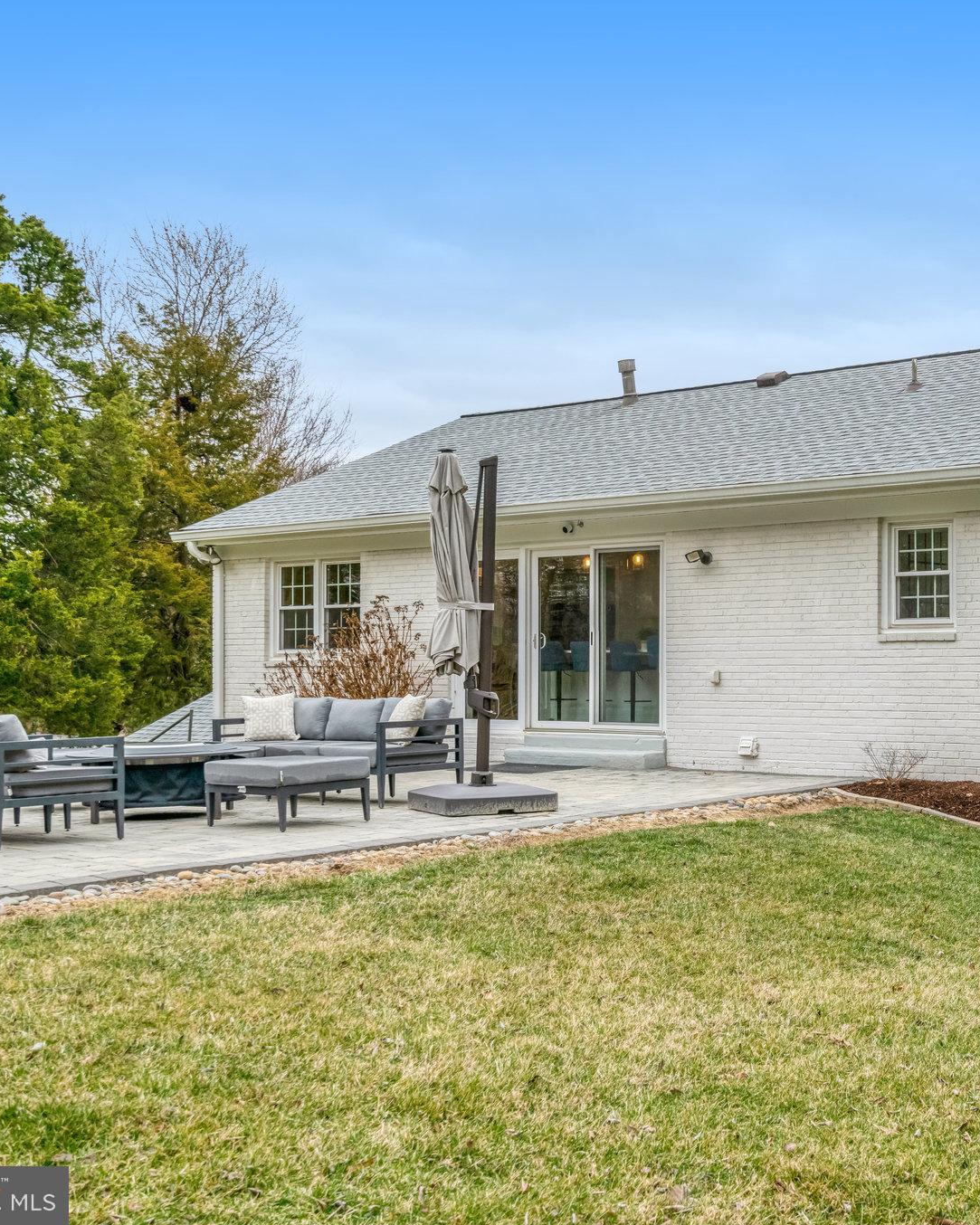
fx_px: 1595
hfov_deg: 33.1
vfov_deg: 42.0
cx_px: 794
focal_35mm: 44
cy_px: 614
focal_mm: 31
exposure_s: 1/1600
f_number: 8
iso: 1250
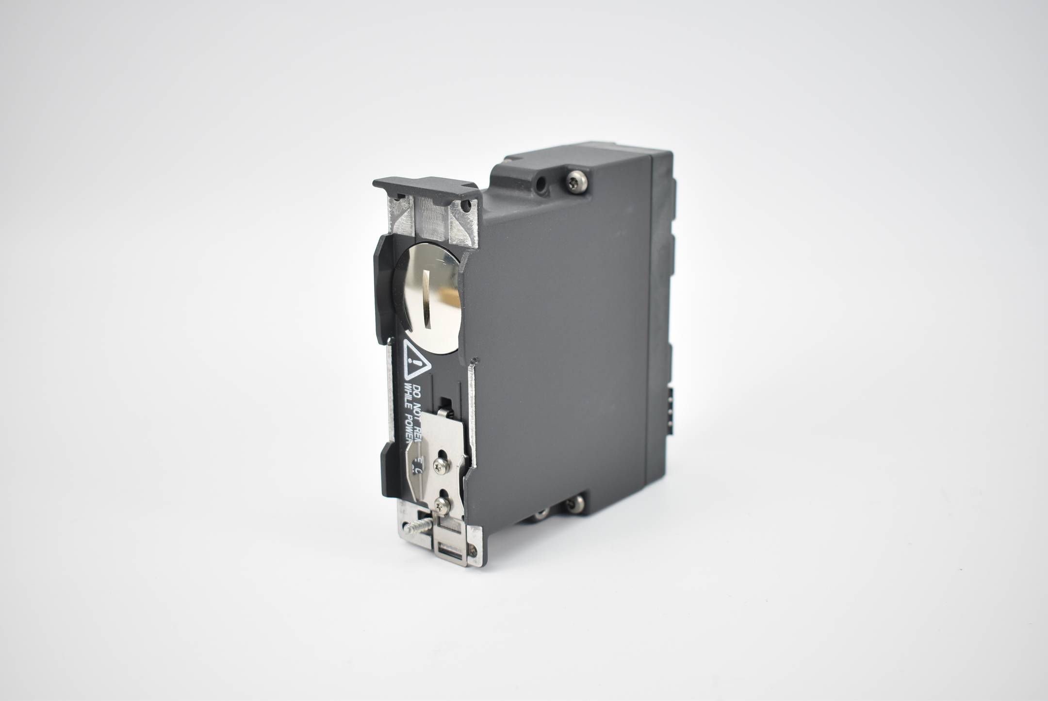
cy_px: 350
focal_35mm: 51
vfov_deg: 26.5
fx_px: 1486
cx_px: 524
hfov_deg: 38.9
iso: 200
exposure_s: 1/50
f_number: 4.5
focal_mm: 34
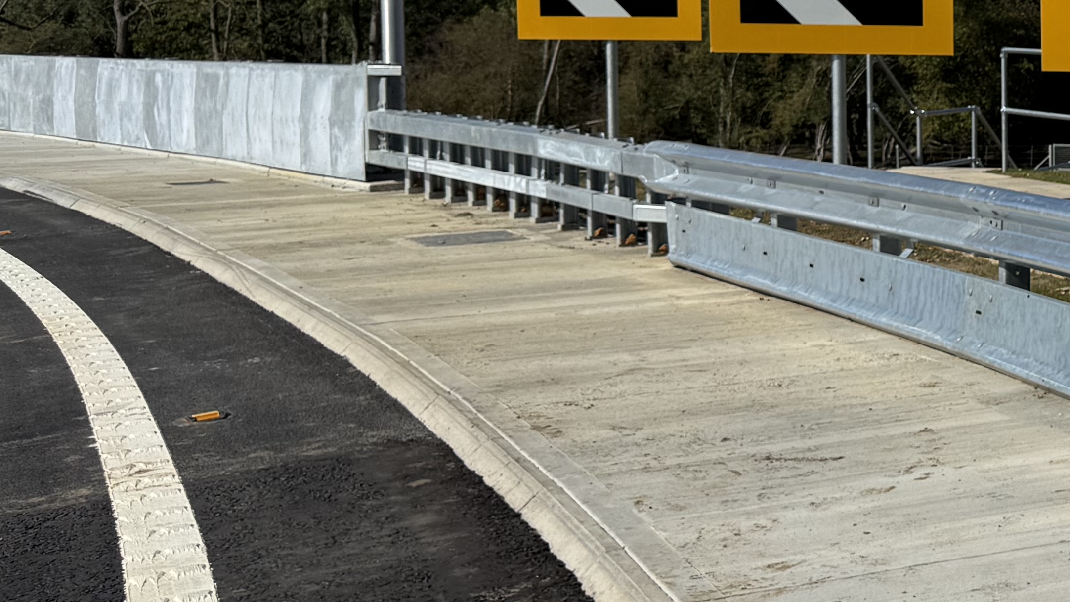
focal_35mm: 69
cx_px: 1392
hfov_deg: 26.1
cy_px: 155
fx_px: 1958
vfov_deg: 17.4
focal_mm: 6.76
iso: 80
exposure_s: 1/10417
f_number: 1.78
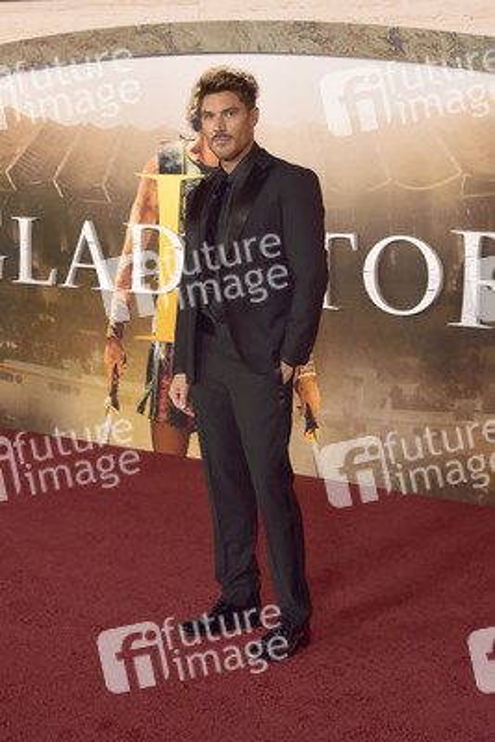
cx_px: 248
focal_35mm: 62
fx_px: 1278
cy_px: 371
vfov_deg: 32.4
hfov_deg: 21.9
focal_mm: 62
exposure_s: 1/250
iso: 800
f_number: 6.3
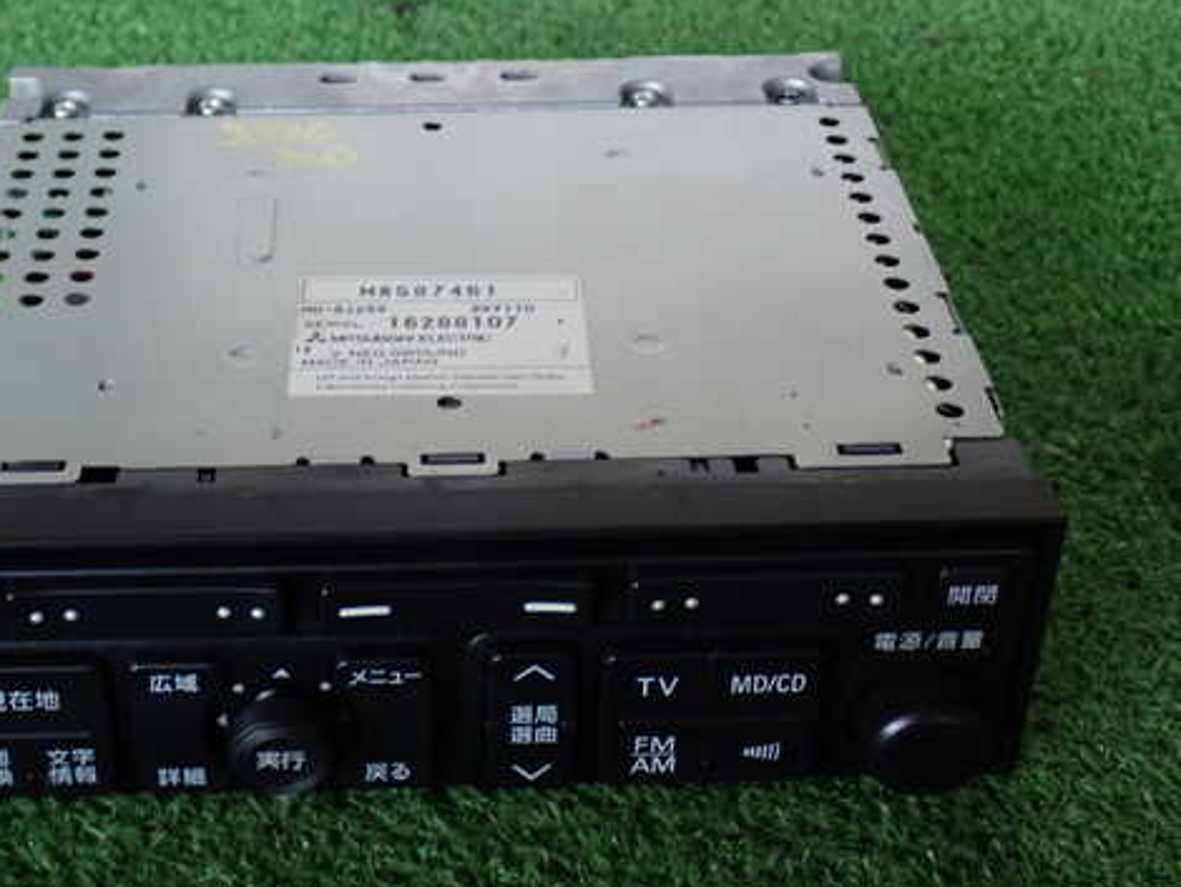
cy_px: 442
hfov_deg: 32.0
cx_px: 447
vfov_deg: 24.4
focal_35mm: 60
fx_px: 2048
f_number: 3.1
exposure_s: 1/50
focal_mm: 8.4
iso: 400
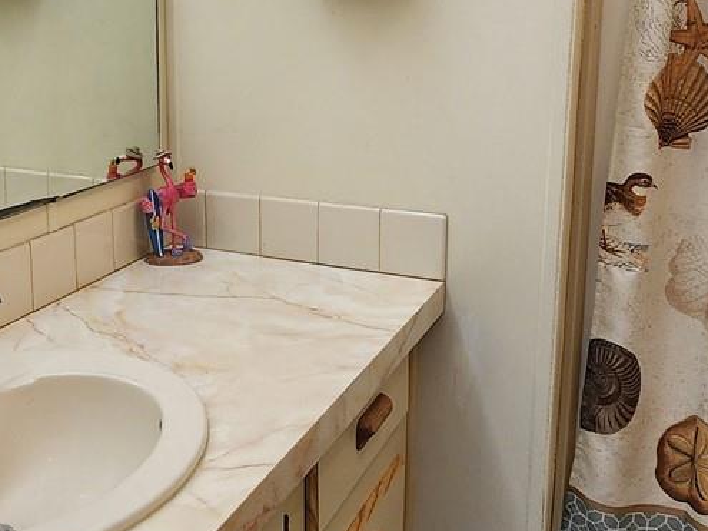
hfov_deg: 43.6
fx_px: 859
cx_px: 195
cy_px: 167
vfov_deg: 34.0
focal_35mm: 42
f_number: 2.2
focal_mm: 2.2
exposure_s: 1/60
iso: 160
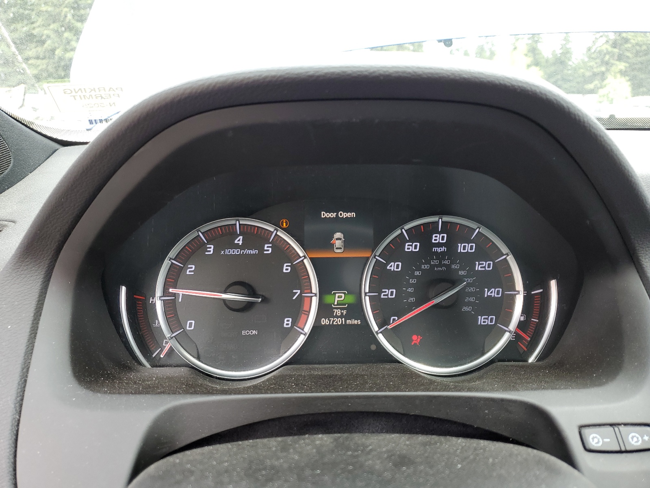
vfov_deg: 53.1
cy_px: 244
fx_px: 488
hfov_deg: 67.3
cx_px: 325
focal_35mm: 26
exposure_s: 1/120
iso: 50
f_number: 1.5
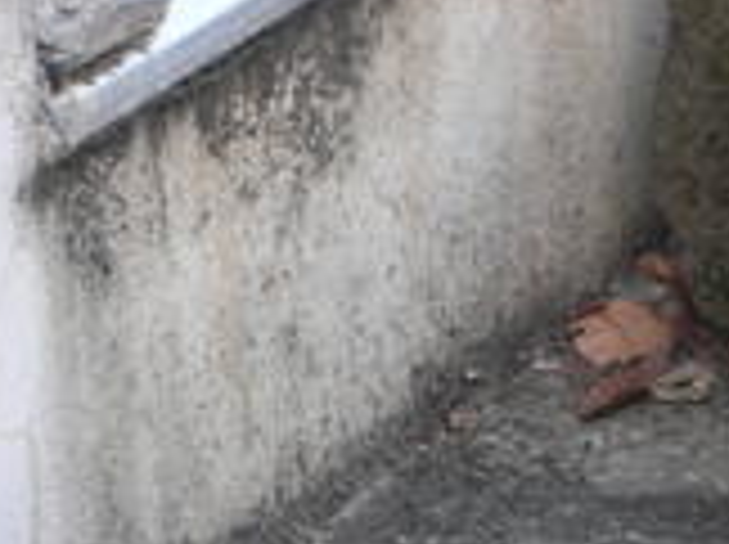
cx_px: -126
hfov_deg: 7.4
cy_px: 820
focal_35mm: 266
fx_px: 5594
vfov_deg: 5.5
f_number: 4.8
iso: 50
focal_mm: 14.3
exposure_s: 1/34.1
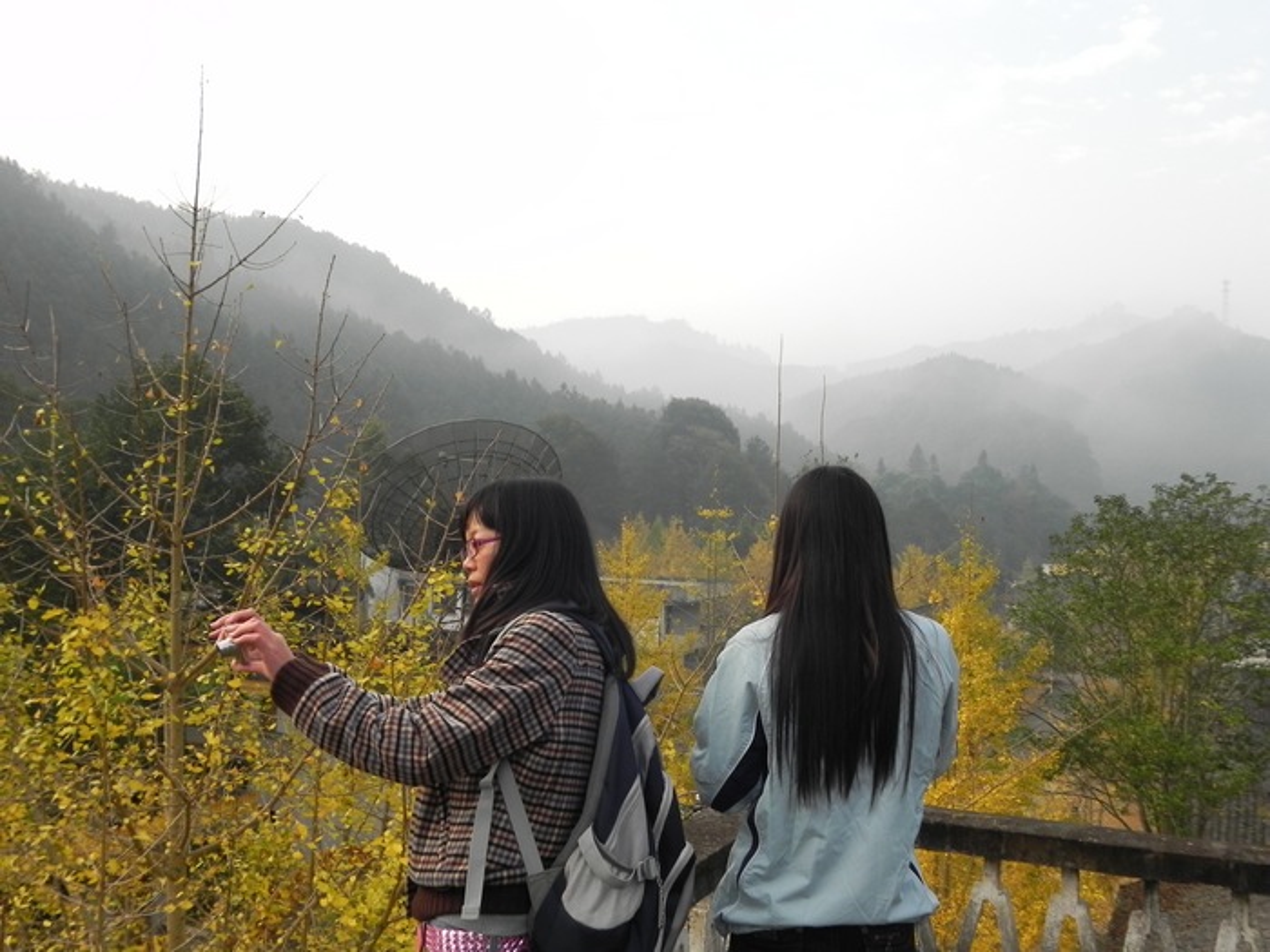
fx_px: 1211
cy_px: 476
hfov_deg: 55.4
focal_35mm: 33
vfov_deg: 42.9
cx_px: 635
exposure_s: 1/143
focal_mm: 5.9
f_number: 5
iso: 160
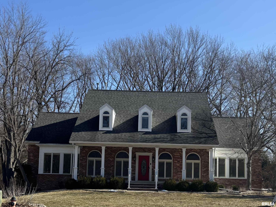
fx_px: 207
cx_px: 138
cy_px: 104
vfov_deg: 53.1
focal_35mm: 26
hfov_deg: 67.3
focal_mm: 5.96
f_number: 1.6
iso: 50
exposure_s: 1/2933
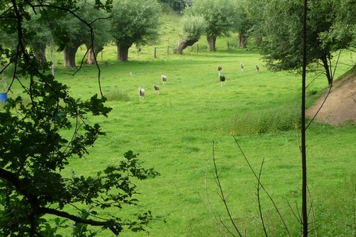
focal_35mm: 96
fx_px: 949
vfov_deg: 14.2
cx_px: 171
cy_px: 108
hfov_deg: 21.2
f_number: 4.5
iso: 100
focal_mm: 10.5
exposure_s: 1/100
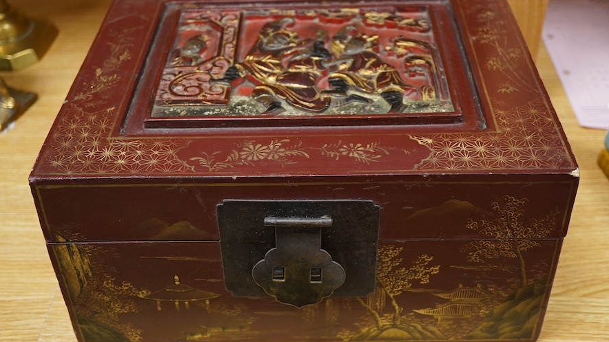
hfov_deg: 42.9
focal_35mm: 48
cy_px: 190
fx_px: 775
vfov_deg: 24.9
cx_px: 309
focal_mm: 30
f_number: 3.5
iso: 1250
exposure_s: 1/125
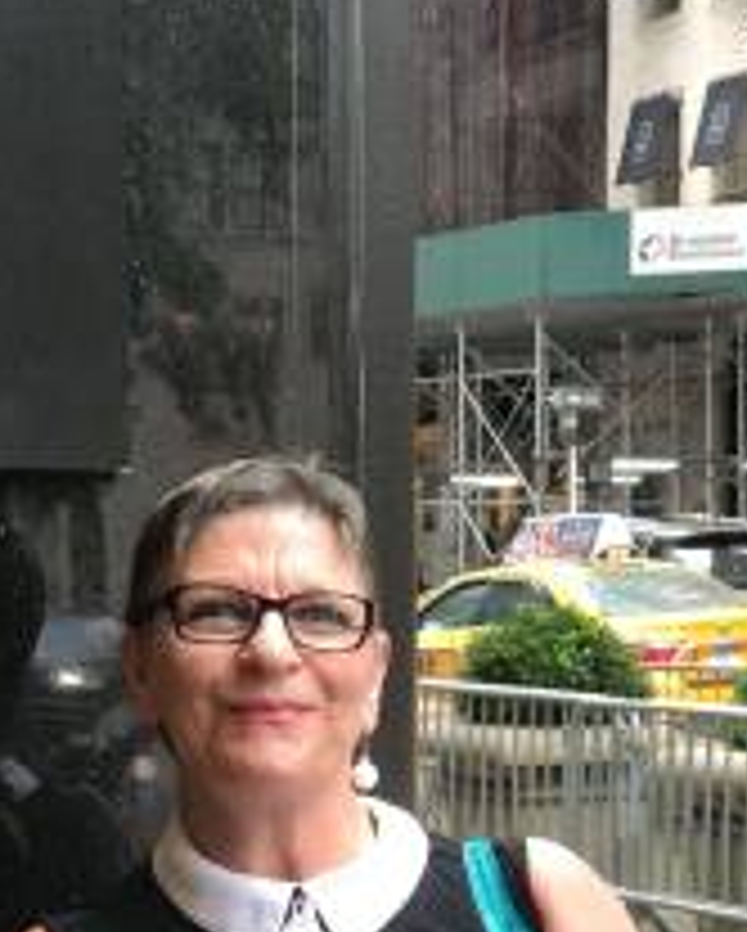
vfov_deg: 16.2
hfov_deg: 13.3
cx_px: 274
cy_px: 946
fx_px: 3201
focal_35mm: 116
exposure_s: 1/60
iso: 160
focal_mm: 6.6
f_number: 2.8
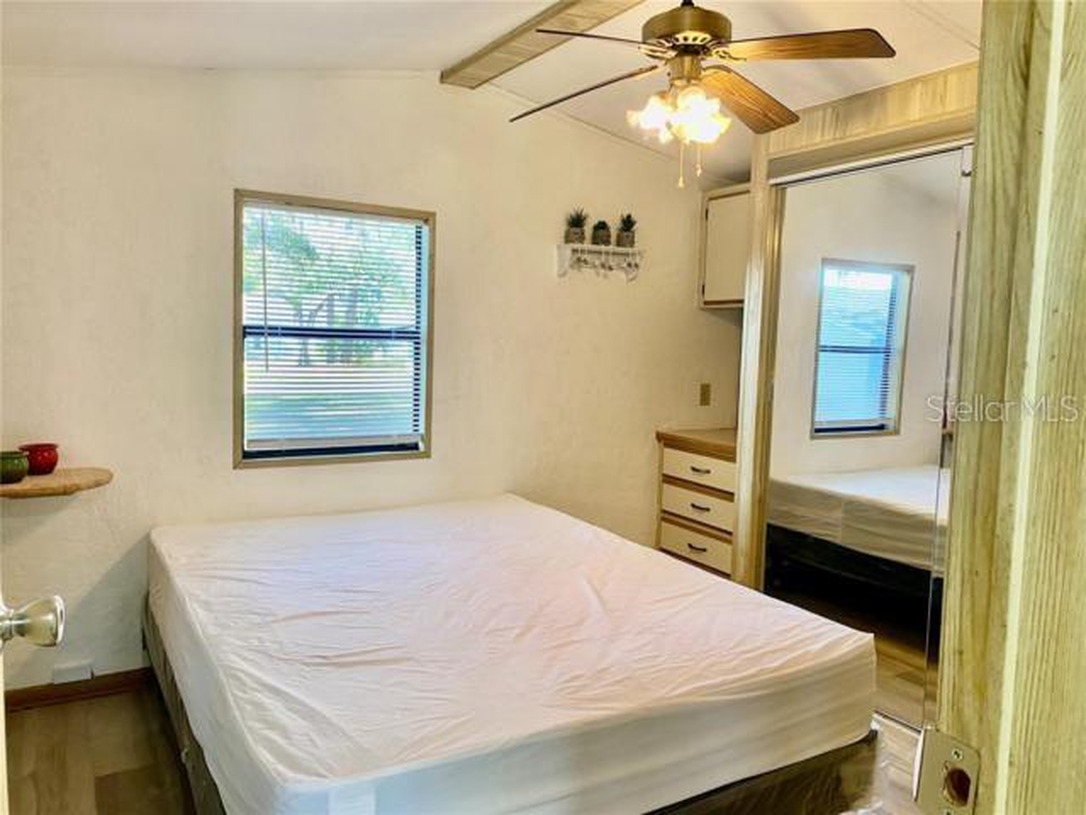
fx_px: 816
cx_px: 543
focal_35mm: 26
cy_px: 408
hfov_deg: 67.3
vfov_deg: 53.1
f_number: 1.8
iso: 80
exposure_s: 1/60
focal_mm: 4.25
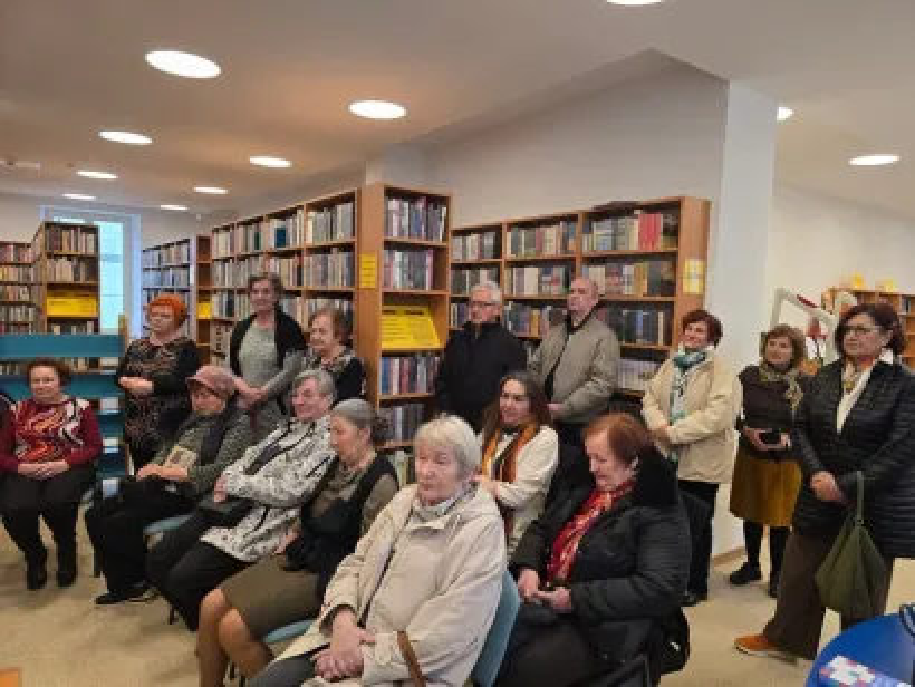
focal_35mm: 23
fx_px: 608
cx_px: 458
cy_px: 344
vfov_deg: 58.9
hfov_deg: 73.9
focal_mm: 6.3
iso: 160
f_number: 1.7
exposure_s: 1/180
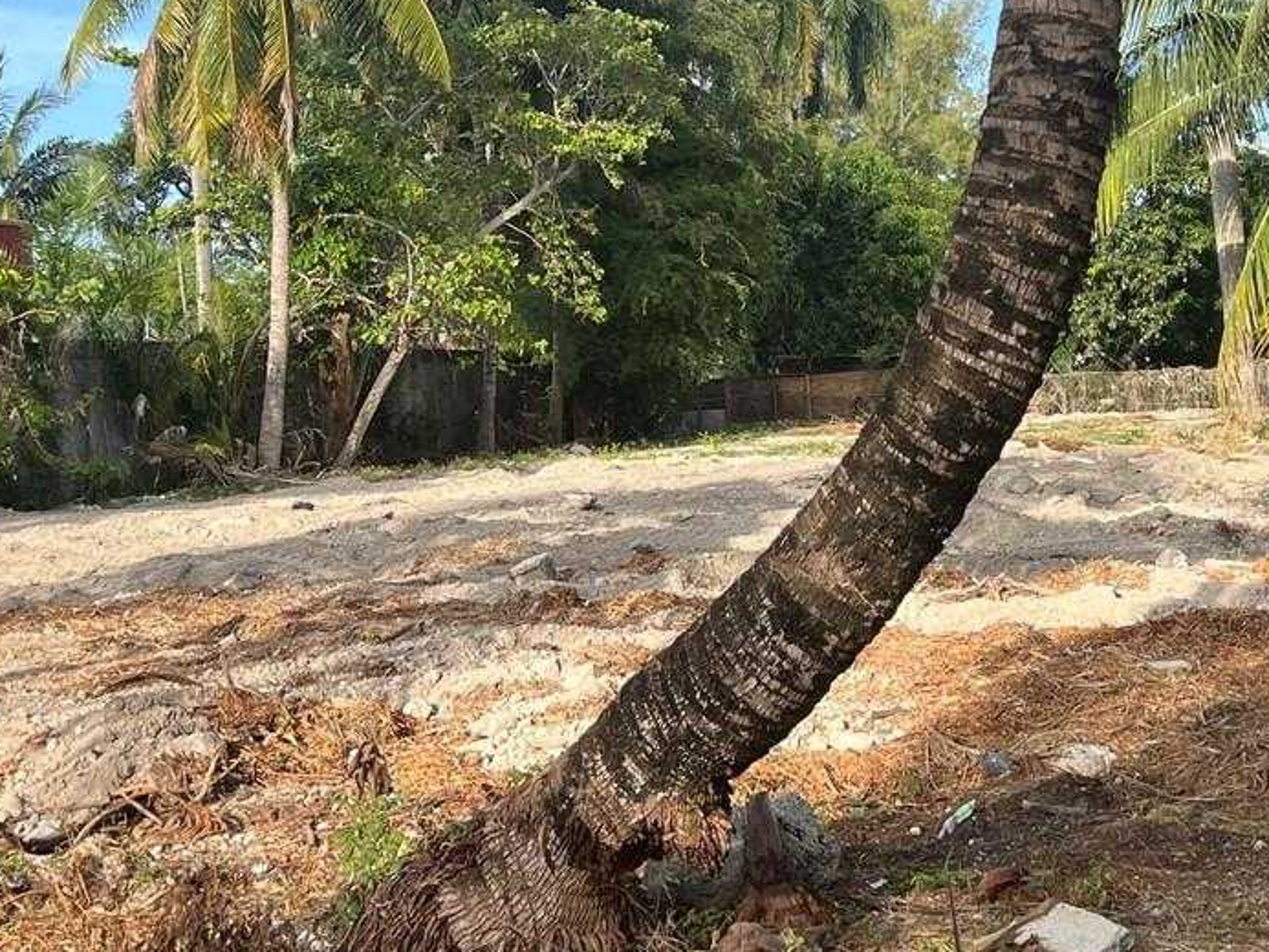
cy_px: 253
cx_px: 765
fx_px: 2200
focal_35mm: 60
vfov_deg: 24.2
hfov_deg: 32.1
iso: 50
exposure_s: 1/1488
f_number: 1.5
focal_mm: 5.7
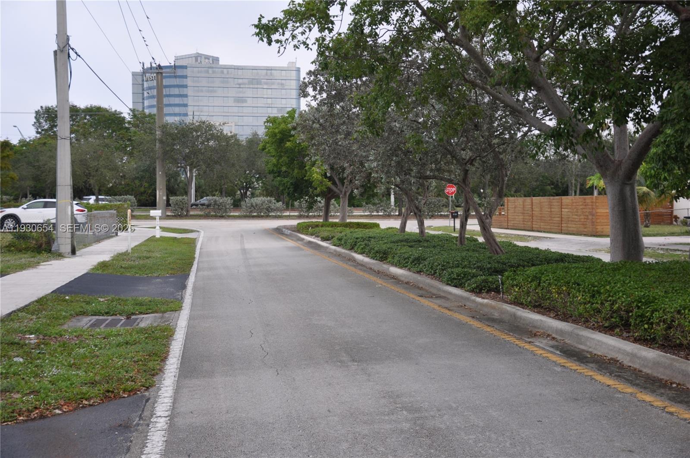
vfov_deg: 31.8
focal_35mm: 42
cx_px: 345
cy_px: 229
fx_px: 804
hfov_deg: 46.5
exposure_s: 1/160
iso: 200
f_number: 4
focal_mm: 28
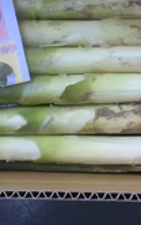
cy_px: 76
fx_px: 485
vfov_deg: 26.0
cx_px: 66
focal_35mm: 79
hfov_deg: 16.5
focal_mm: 3.3
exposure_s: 1/30
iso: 64
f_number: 2.4
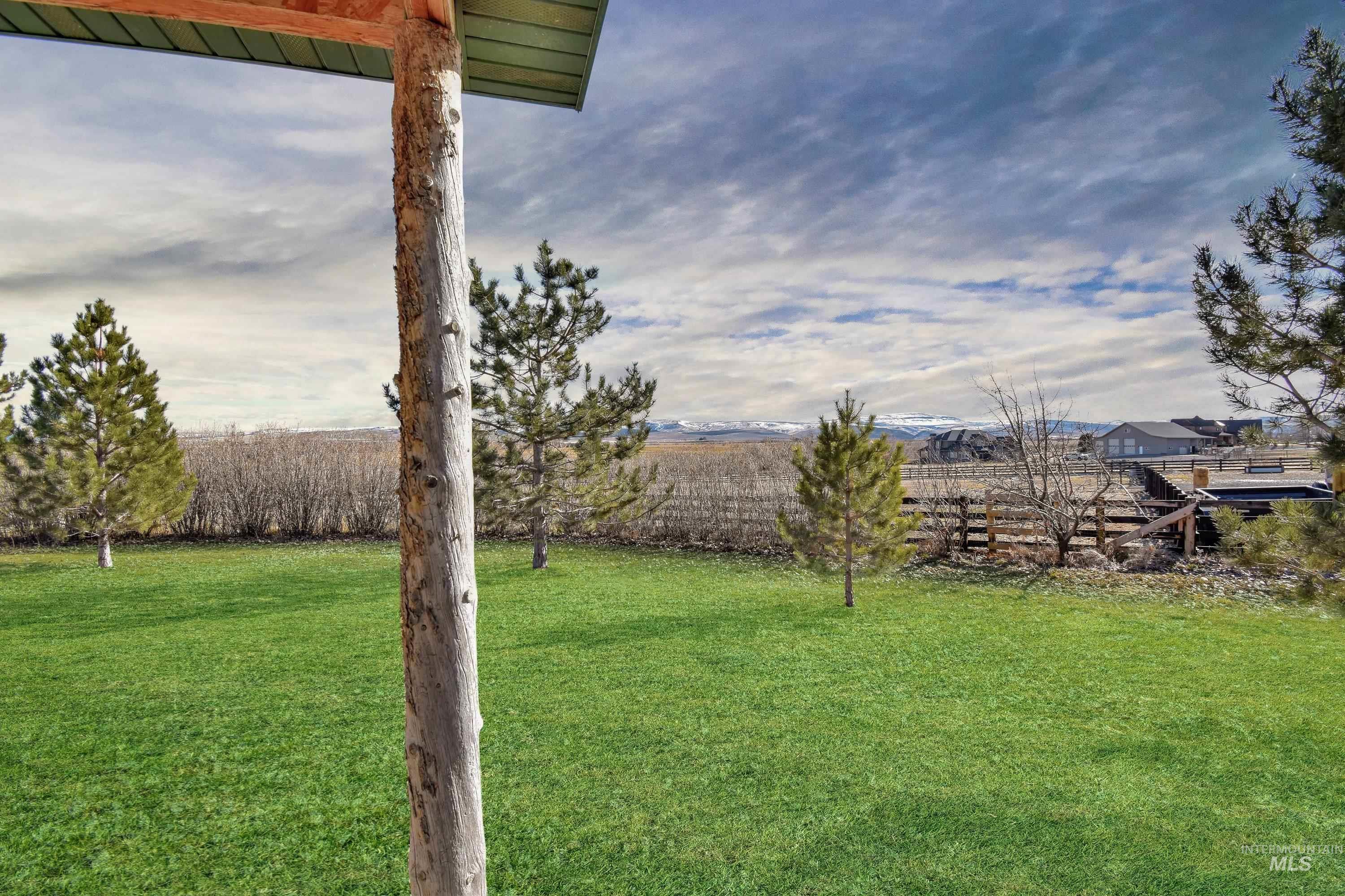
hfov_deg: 100.4
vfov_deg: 77.3
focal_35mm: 15
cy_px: 448
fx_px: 560
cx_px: 672
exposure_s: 1/200
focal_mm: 10
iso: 200
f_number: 8
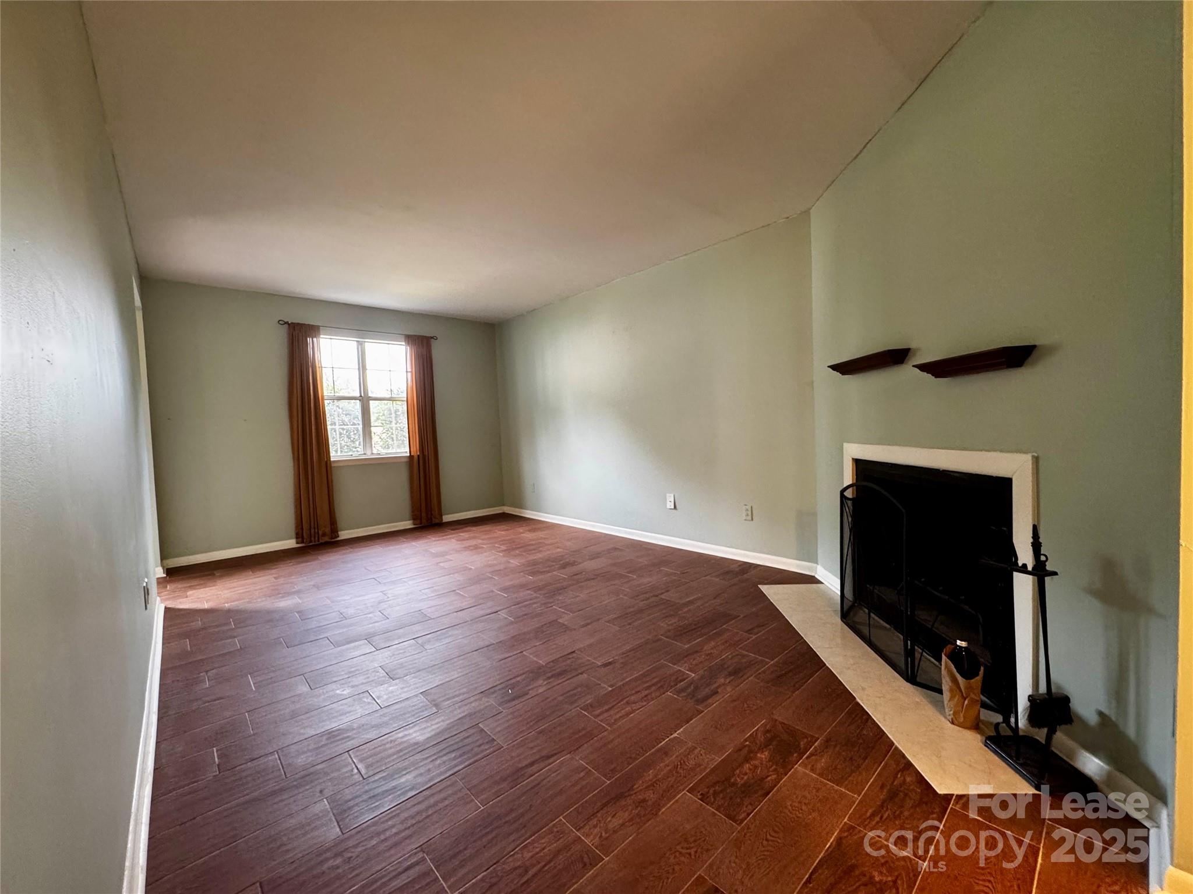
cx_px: 596
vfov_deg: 85.7
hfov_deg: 102.1
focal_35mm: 14
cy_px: 447
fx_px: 482
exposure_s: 1/60
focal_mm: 2.22
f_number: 2.2
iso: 320
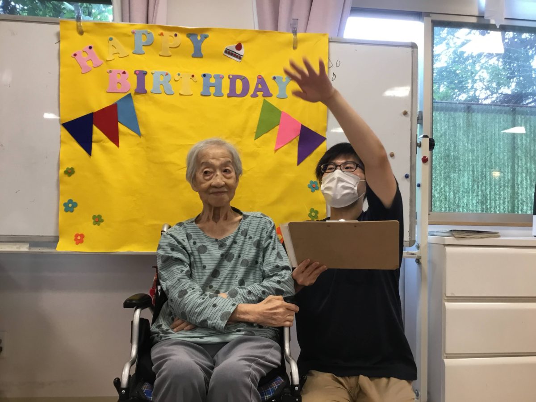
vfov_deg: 45.4
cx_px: 268
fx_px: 480
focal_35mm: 31
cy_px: 201
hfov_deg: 58.4
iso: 64
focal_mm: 3.3
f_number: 2.4
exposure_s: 1/30
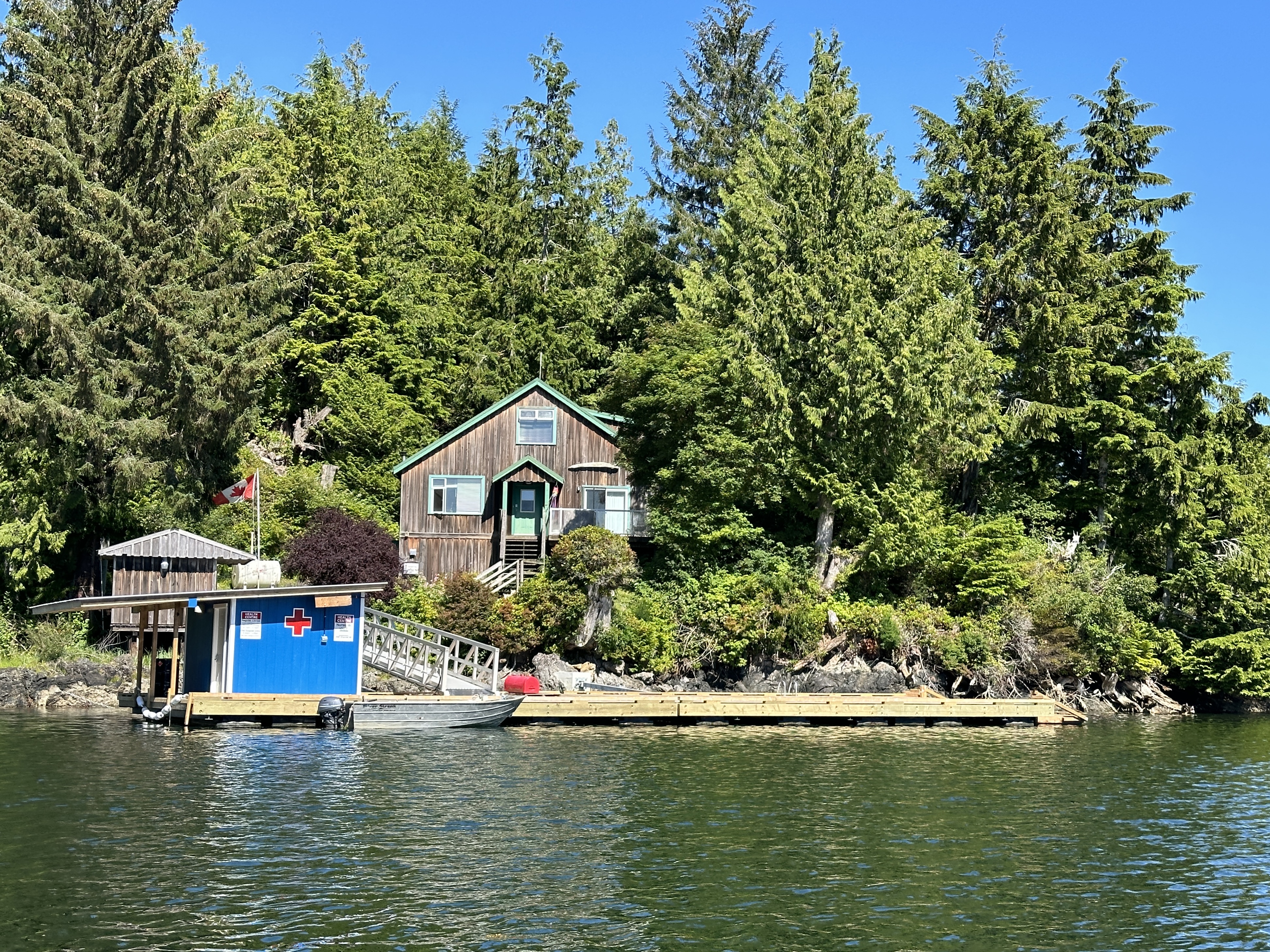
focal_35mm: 48
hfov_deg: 39.7
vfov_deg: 30.3
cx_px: 635
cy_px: 476
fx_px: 1761
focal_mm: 6.86
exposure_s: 1/1613
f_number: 1.78
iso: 64
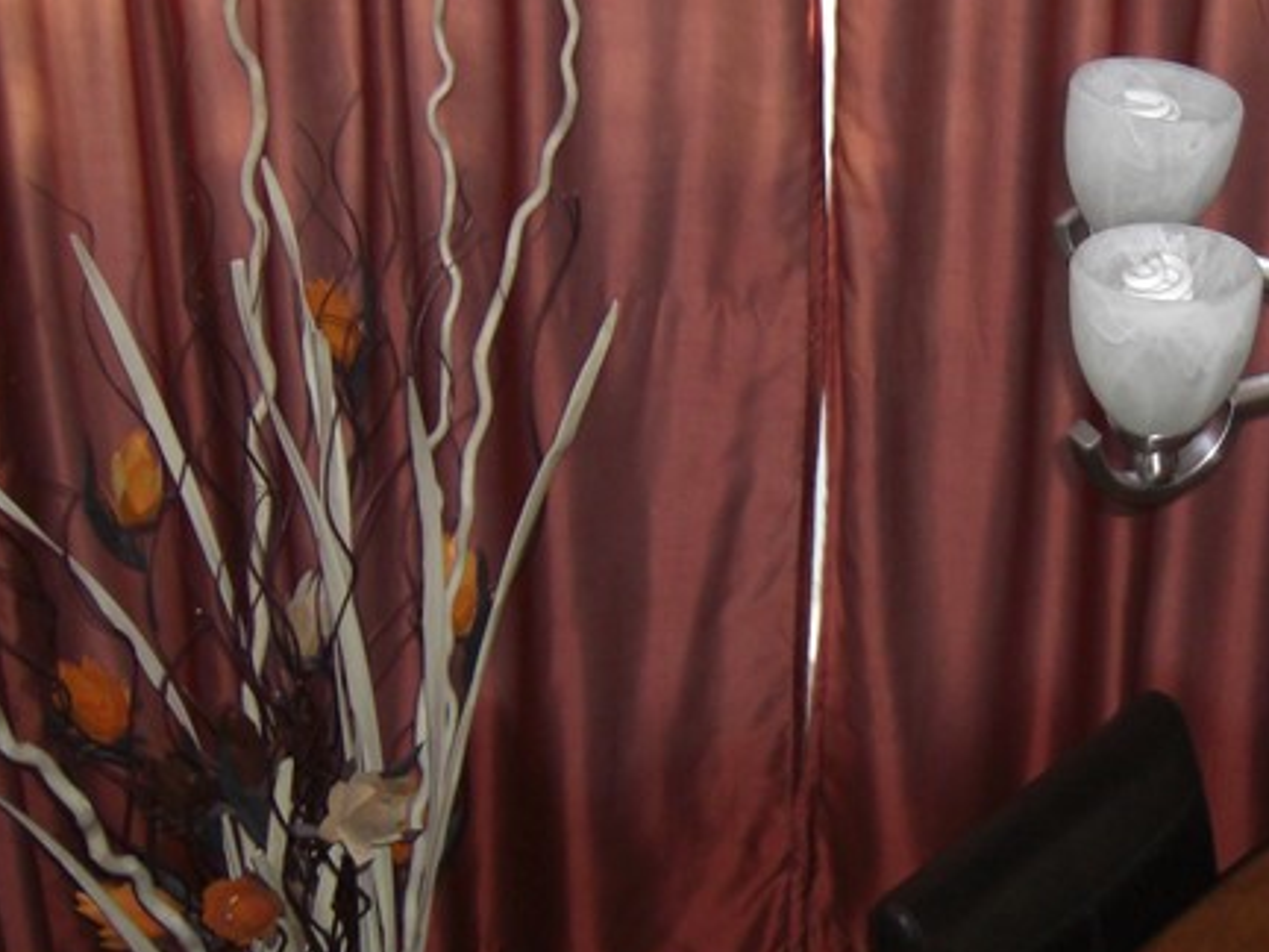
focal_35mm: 90
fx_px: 3299
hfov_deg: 21.0
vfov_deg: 16.4
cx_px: 1275
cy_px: 655
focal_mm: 7.9
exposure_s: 1/60
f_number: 2.8
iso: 200
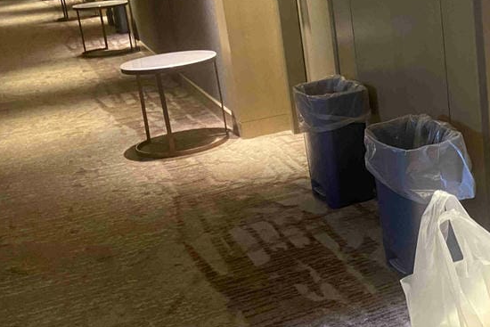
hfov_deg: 32.2
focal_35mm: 59
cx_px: 447
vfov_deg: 22.9
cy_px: 102
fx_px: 803
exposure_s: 1/40
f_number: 1.8
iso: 400
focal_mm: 4.25
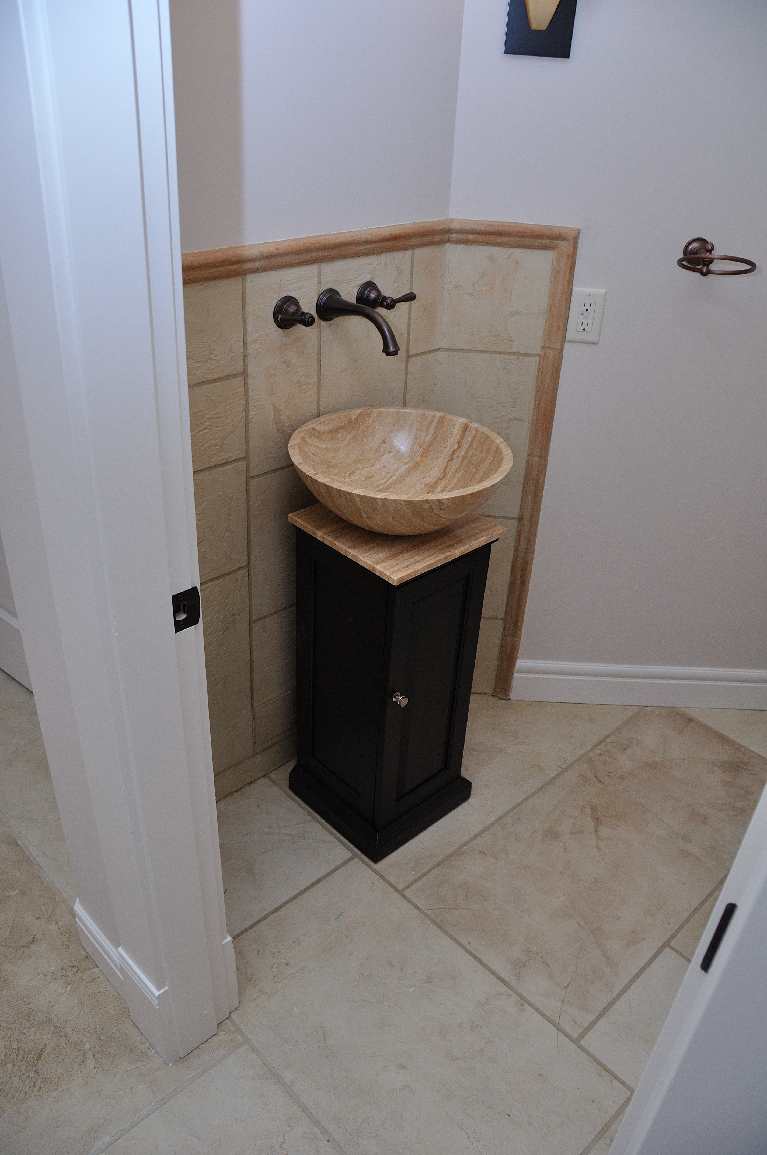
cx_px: 384
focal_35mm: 27
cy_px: 578
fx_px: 865
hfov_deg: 47.8
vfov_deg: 67.4
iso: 400
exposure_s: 1/60
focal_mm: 18
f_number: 5
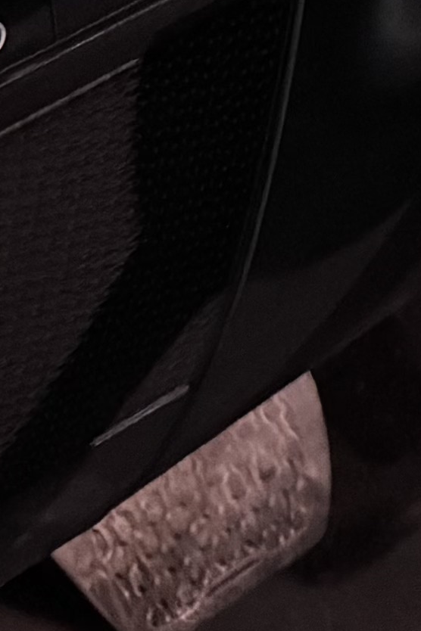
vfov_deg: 10.2
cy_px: -966
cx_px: 1490
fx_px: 2999
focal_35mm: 171
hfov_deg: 6.8
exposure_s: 1/30
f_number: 1.78
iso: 800
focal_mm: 6.76
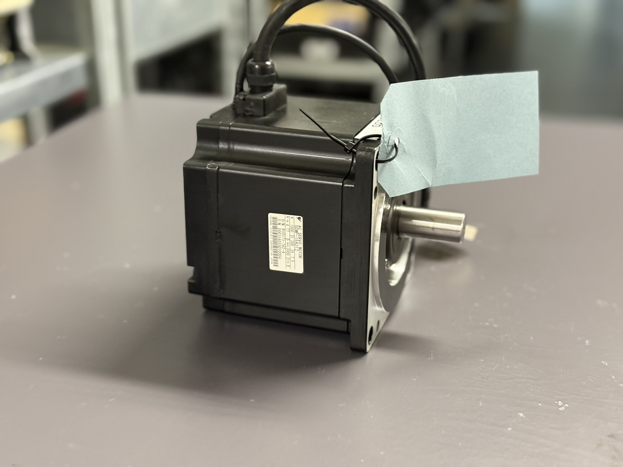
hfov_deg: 39.7
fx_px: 864
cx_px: 312
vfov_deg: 30.3
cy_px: 234
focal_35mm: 48
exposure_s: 1/33
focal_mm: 6.76
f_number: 1.78
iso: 500
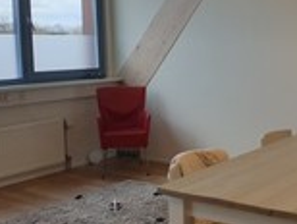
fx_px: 507
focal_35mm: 59
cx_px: 222
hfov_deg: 32.1
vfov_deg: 24.9
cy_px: 115
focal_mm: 4.3
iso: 50
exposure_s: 1/226
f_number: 2.4
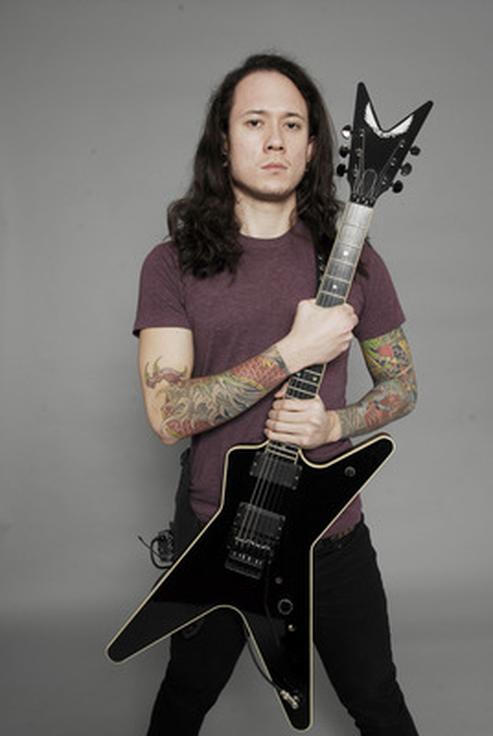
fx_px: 614
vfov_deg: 61.9
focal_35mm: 30
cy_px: 368
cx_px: 246
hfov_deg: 43.7
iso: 100
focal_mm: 20
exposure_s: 1/50
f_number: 13
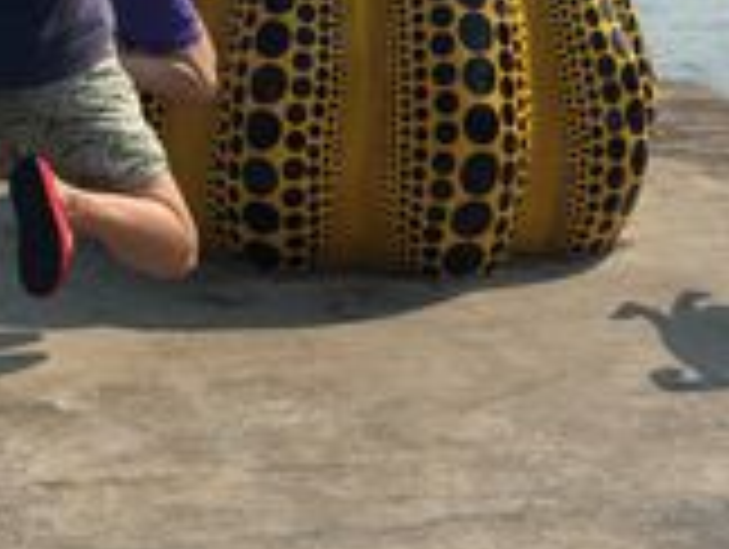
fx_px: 1561
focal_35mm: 74
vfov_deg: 19.9
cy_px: 191
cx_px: 274
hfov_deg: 26.2
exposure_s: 1/4566
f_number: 2.2
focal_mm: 4.15
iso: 32
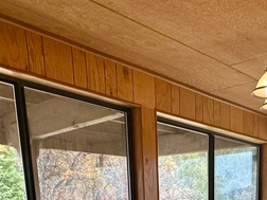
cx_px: 202
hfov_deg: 33.1
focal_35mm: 57
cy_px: 365
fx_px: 440
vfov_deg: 19.1
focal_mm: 2.22
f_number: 2.2
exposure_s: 1/120
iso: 100
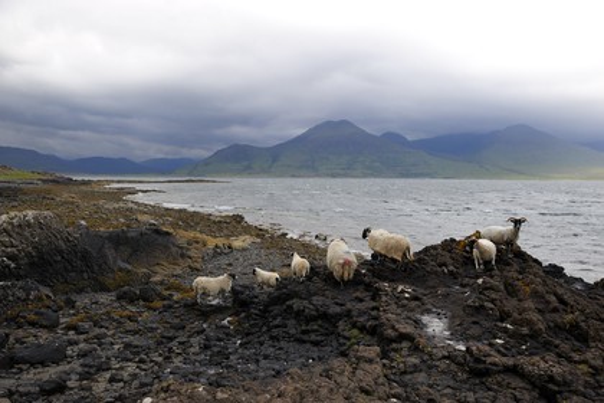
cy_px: 202
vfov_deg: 53.1
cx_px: 302
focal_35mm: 24
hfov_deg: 73.7
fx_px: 403
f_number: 7.1
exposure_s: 1/250
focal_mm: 24
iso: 200
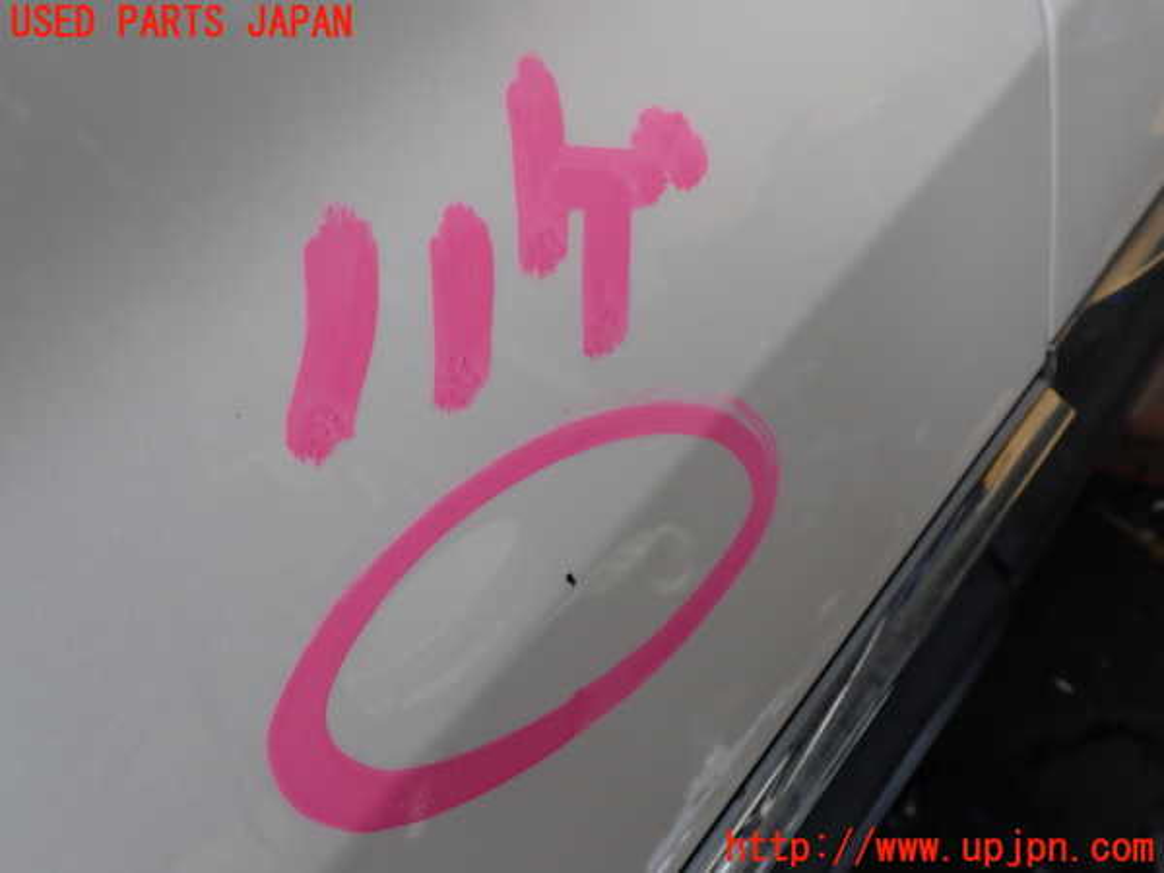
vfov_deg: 46.8
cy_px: 436
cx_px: 582
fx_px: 1009
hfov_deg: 60.0
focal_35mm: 30
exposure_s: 1/200
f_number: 3.2
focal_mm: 5.4
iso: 100
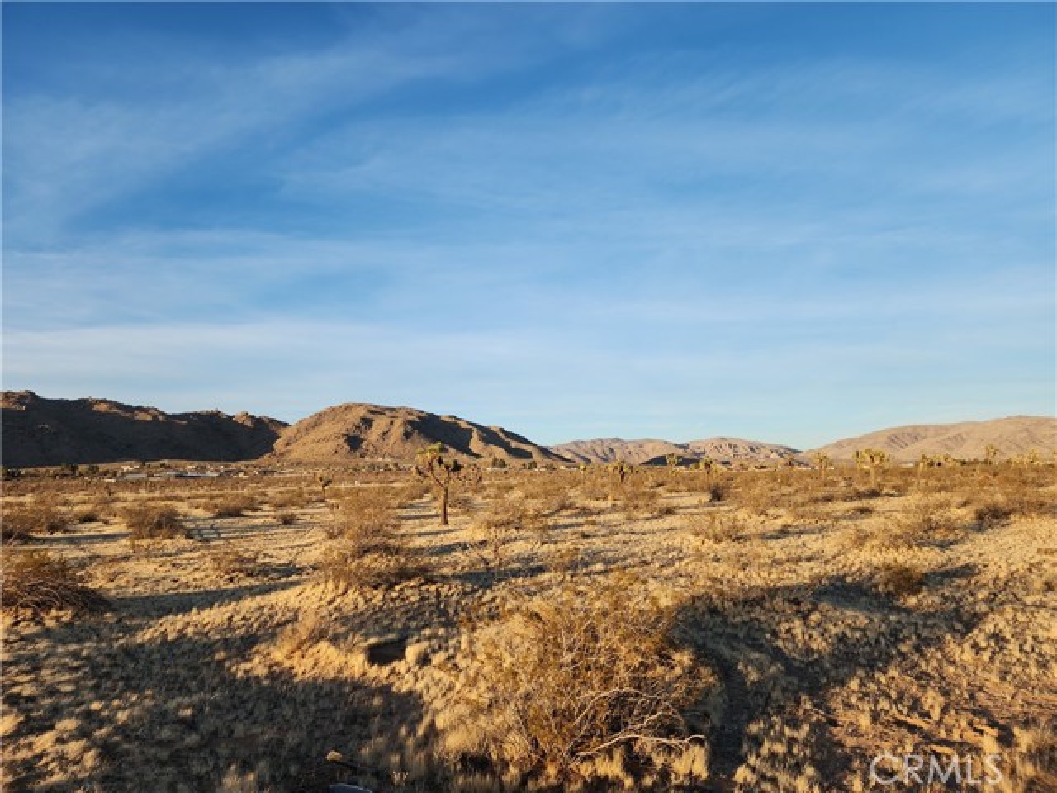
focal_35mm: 23
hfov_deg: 73.9
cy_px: 396
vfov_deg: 58.9
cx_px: 528
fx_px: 702
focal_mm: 6.4
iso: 12
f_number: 1.8
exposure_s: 1/538
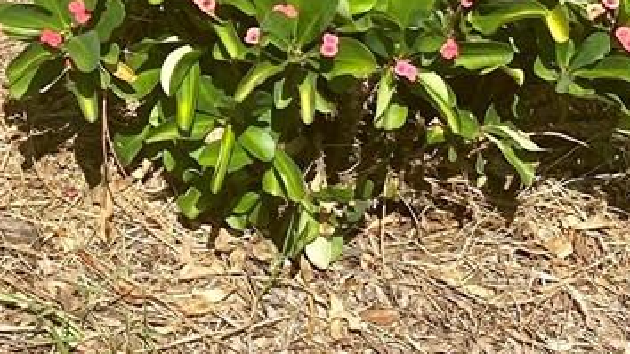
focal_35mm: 128
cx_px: -171
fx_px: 2138
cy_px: -91
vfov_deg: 9.3
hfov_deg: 16.0
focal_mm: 4.25
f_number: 1.8
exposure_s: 1/2222
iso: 32
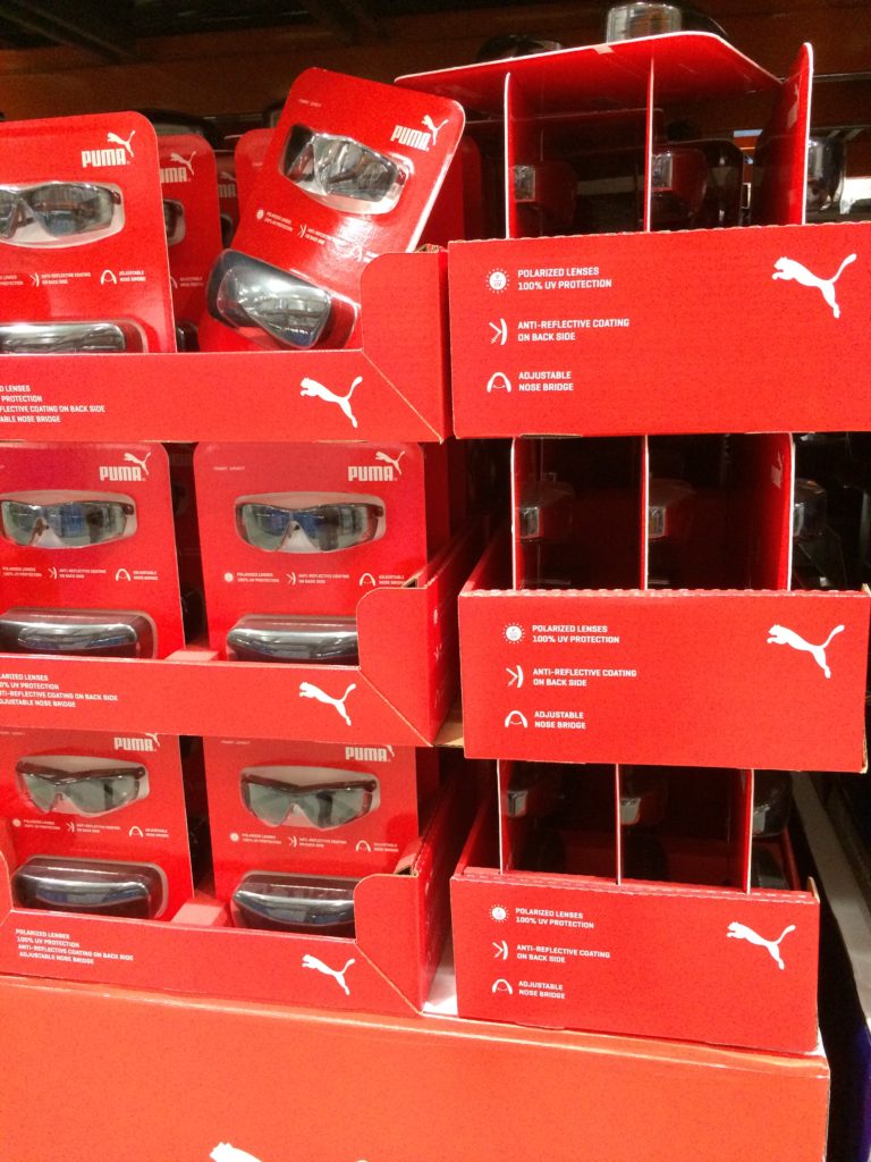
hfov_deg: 48.2
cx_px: 436
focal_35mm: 29
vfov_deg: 61.7
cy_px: 581
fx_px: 973
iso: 250
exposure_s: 1/25
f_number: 2.2
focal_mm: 4.15
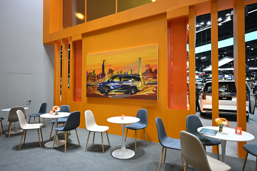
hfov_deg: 84.0
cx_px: 128
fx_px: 143
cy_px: 86
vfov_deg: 61.9
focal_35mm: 20
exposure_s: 1/200
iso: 250
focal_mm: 20
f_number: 2
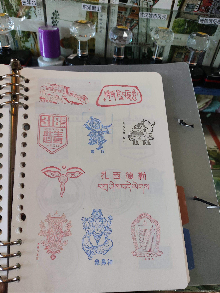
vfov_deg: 71.6
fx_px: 203
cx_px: 110
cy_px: 146
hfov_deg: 56.8
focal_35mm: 24
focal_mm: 4.68
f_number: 1.8
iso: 466
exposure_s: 1/33.3
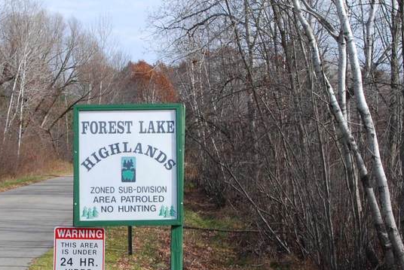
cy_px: 189
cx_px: 125
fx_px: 966
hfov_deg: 23.5
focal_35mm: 86
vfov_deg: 15.9
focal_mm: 24
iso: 125
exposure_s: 1/250
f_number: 5.6
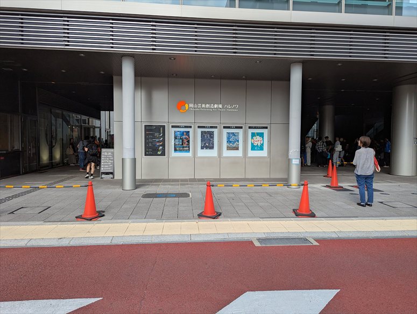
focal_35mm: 24
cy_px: 157
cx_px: 208
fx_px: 290
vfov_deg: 57.0
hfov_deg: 71.5
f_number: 1.85
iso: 36
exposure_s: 1/1068
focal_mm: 6.81
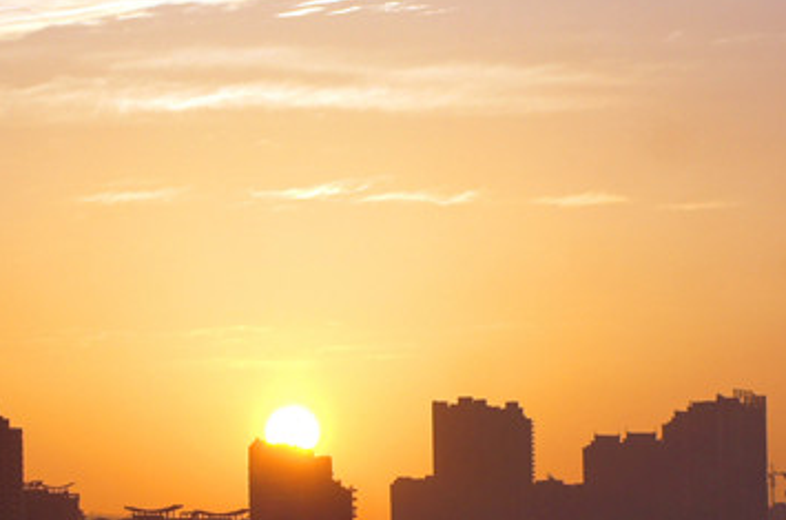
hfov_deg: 9.9
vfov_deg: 6.5
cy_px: 419
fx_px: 4559
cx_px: 443
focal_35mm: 209
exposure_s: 1/500
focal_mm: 55
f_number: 7.1
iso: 100
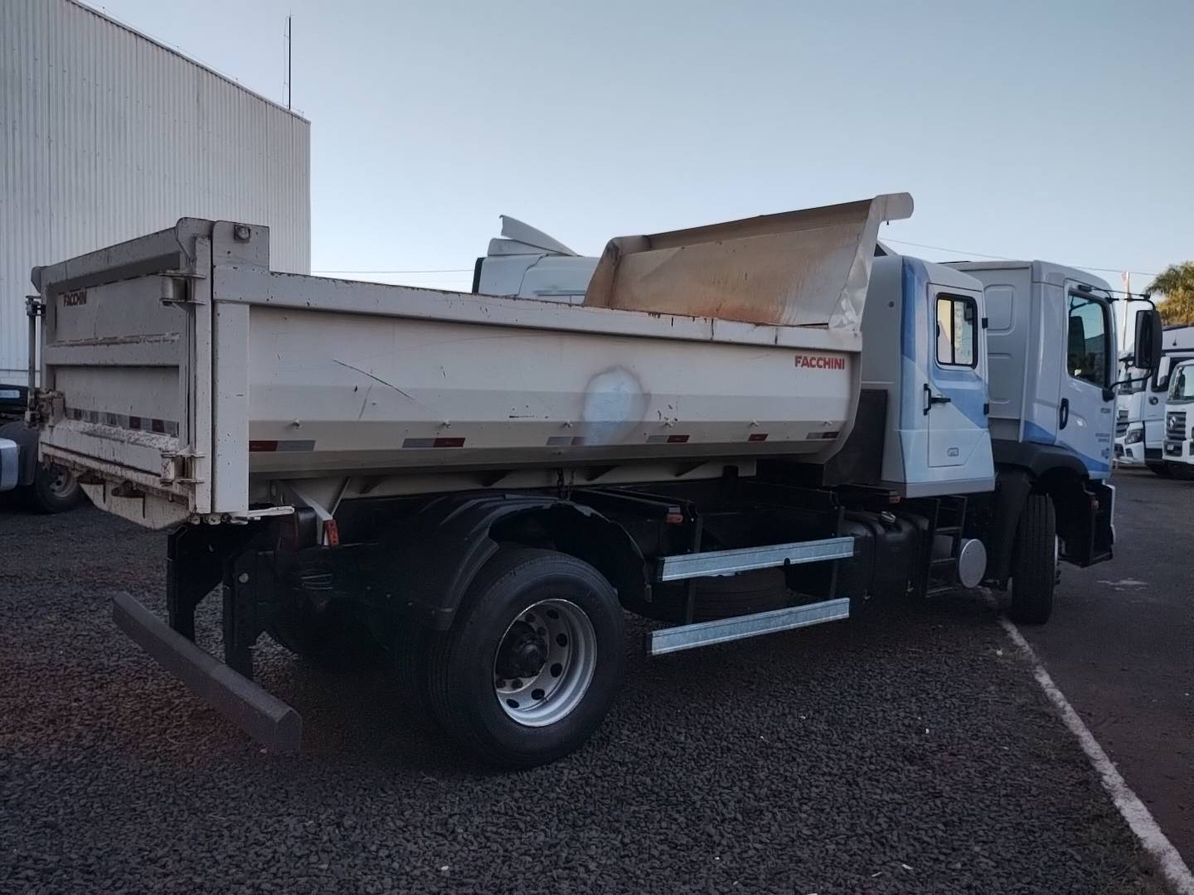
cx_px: 597
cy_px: 448
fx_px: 966
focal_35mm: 28
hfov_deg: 63.4
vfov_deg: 49.7
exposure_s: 1/209
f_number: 1.8
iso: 100
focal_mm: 4.27
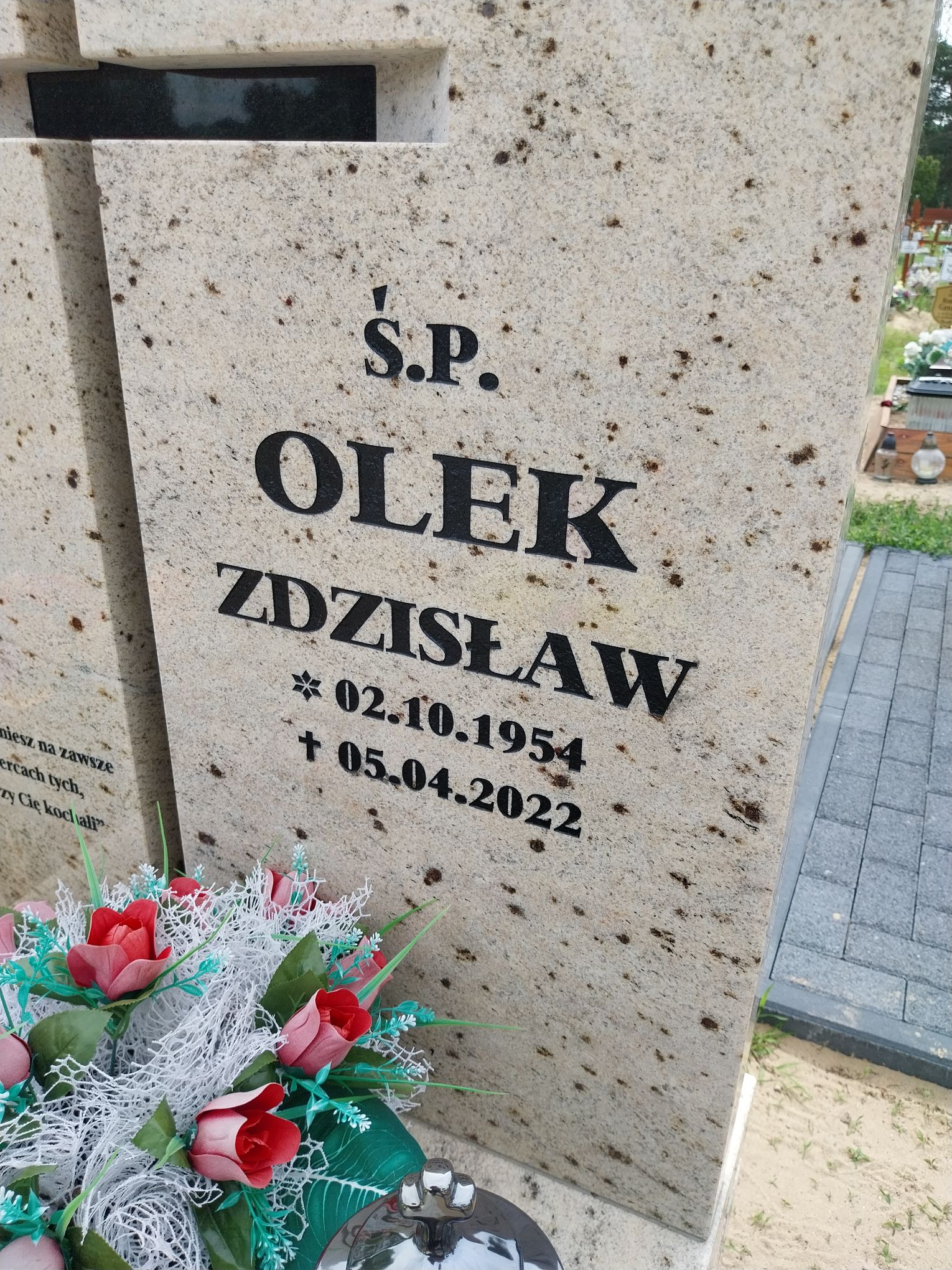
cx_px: 476
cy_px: 635
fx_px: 953
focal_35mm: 26
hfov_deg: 53.1
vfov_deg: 67.3
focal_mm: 4
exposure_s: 1/531
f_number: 1.8
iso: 25
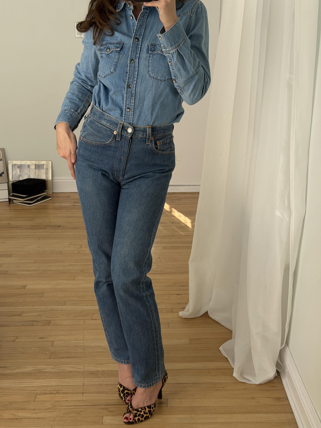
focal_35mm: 48
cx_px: 160
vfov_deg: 39.7
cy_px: 214
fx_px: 593
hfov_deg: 30.3
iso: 64
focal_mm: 6.76
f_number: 1.78
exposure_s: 1/1000
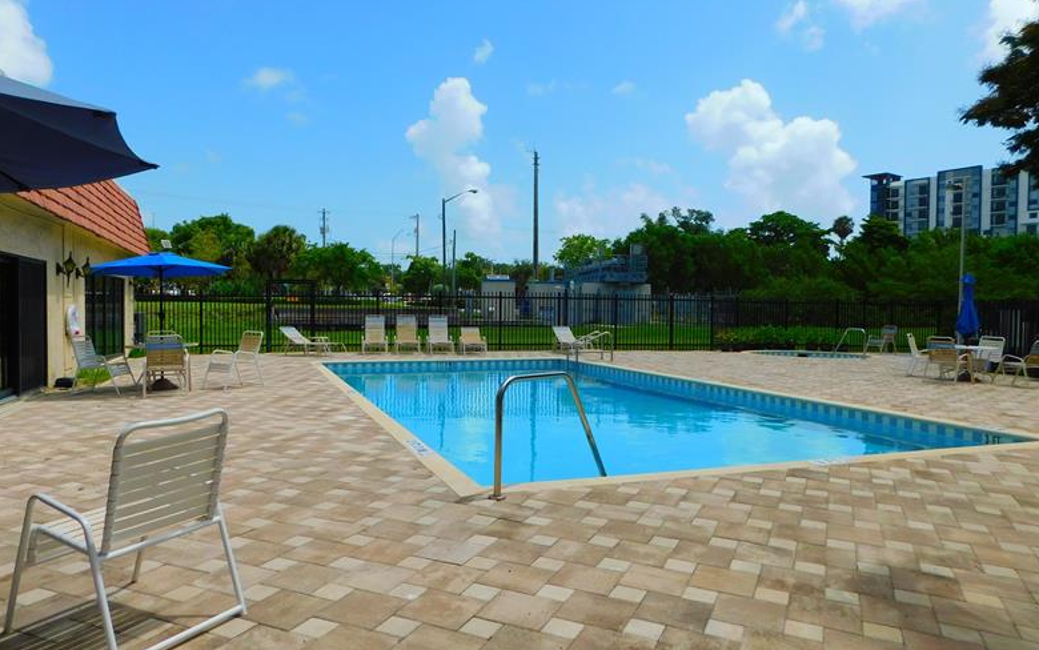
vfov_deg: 49.3
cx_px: 509
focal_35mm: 25
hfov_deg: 72.5
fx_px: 708
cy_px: 328
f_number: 6
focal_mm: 4
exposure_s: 1/800
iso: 125
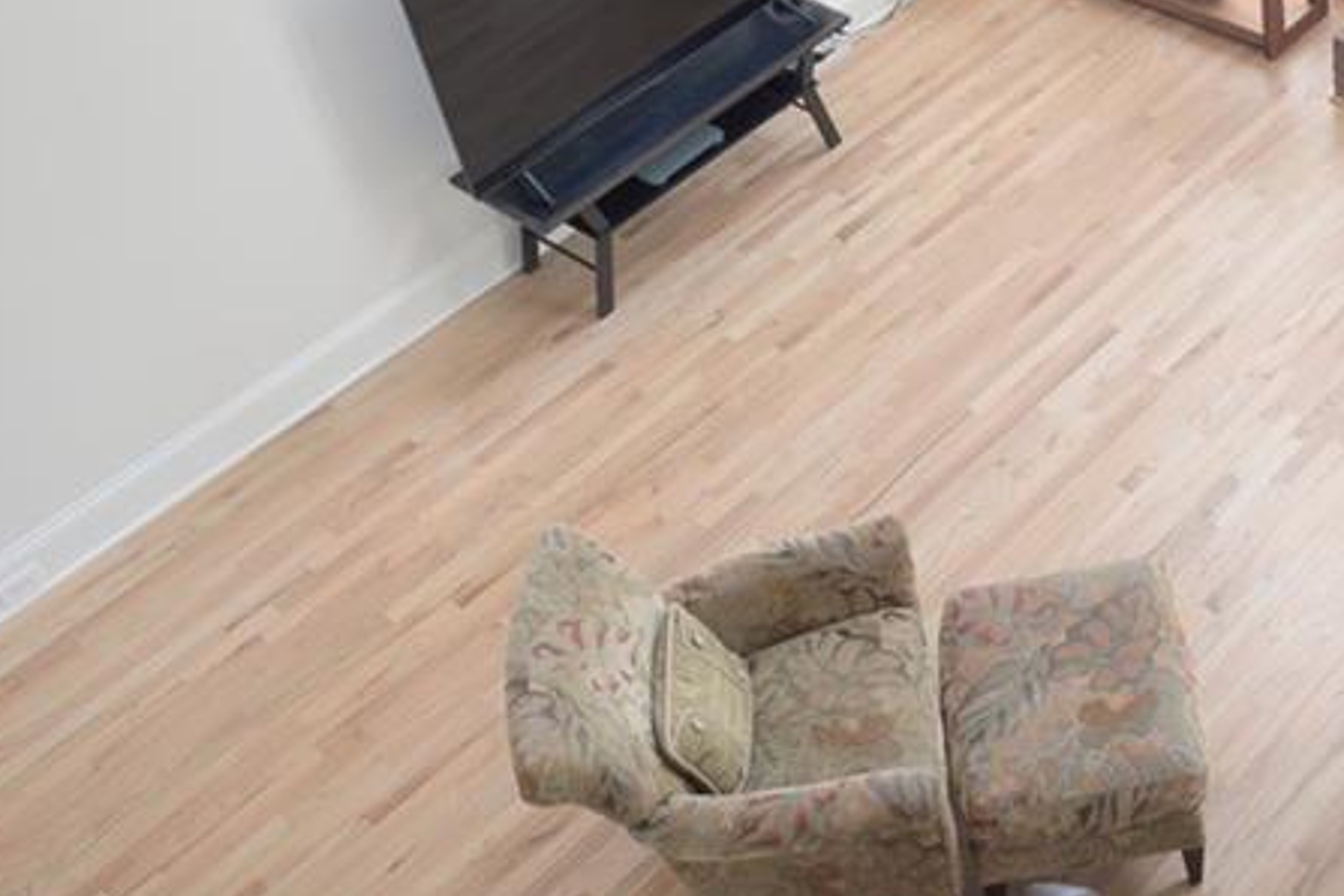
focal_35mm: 55
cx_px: 1158
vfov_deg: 24.2
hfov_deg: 34.6
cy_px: 182
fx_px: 2053
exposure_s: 1/80
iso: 400
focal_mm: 24
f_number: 4.5
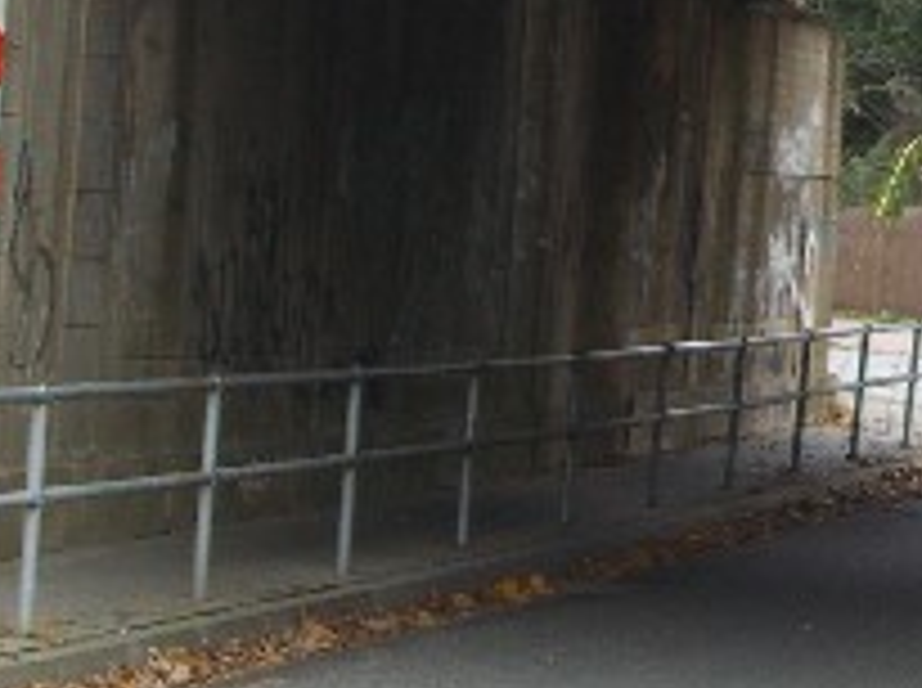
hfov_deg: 8.6
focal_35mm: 228
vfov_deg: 6.4
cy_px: -223
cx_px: 1158
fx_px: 6062
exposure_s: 1/80
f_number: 4.4
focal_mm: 16.6
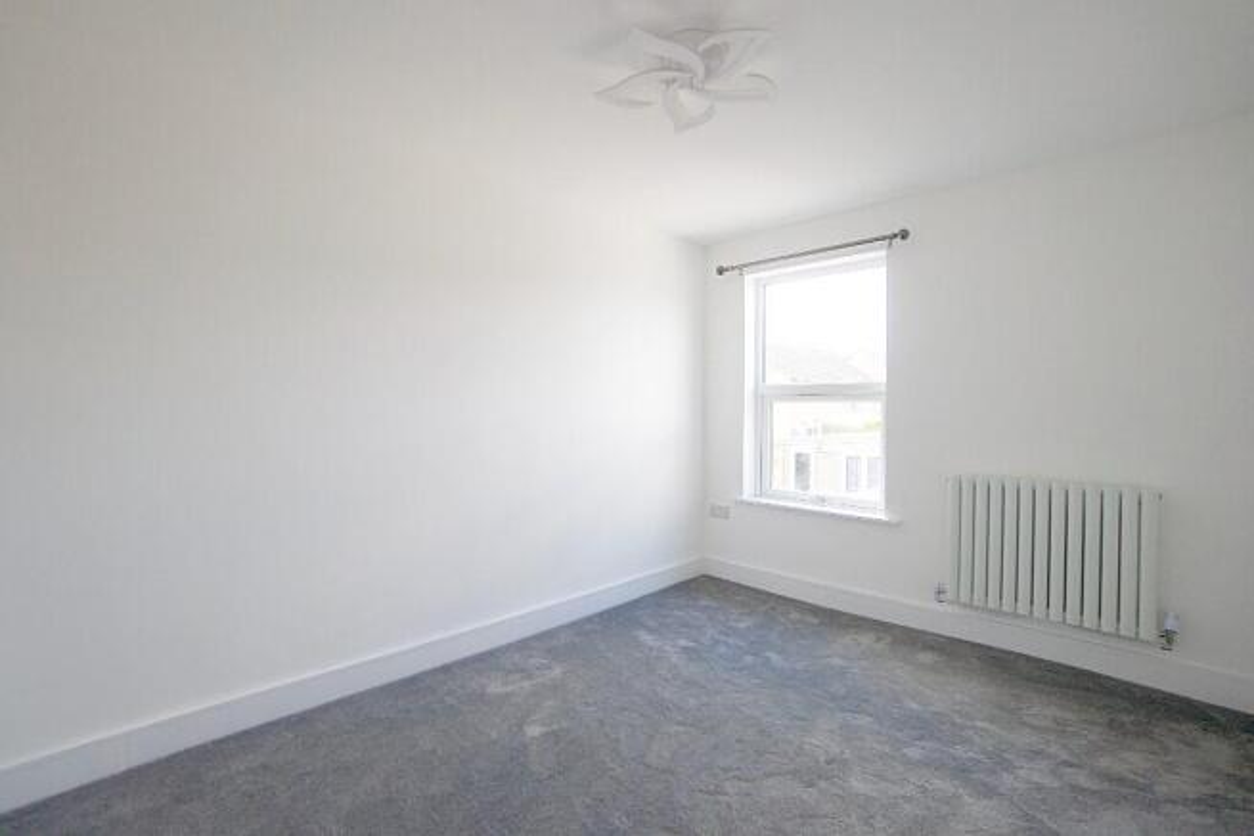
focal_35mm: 15
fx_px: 523
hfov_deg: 100.4
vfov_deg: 77.4
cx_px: 627
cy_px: 418
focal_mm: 10
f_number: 4
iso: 320
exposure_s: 1/160
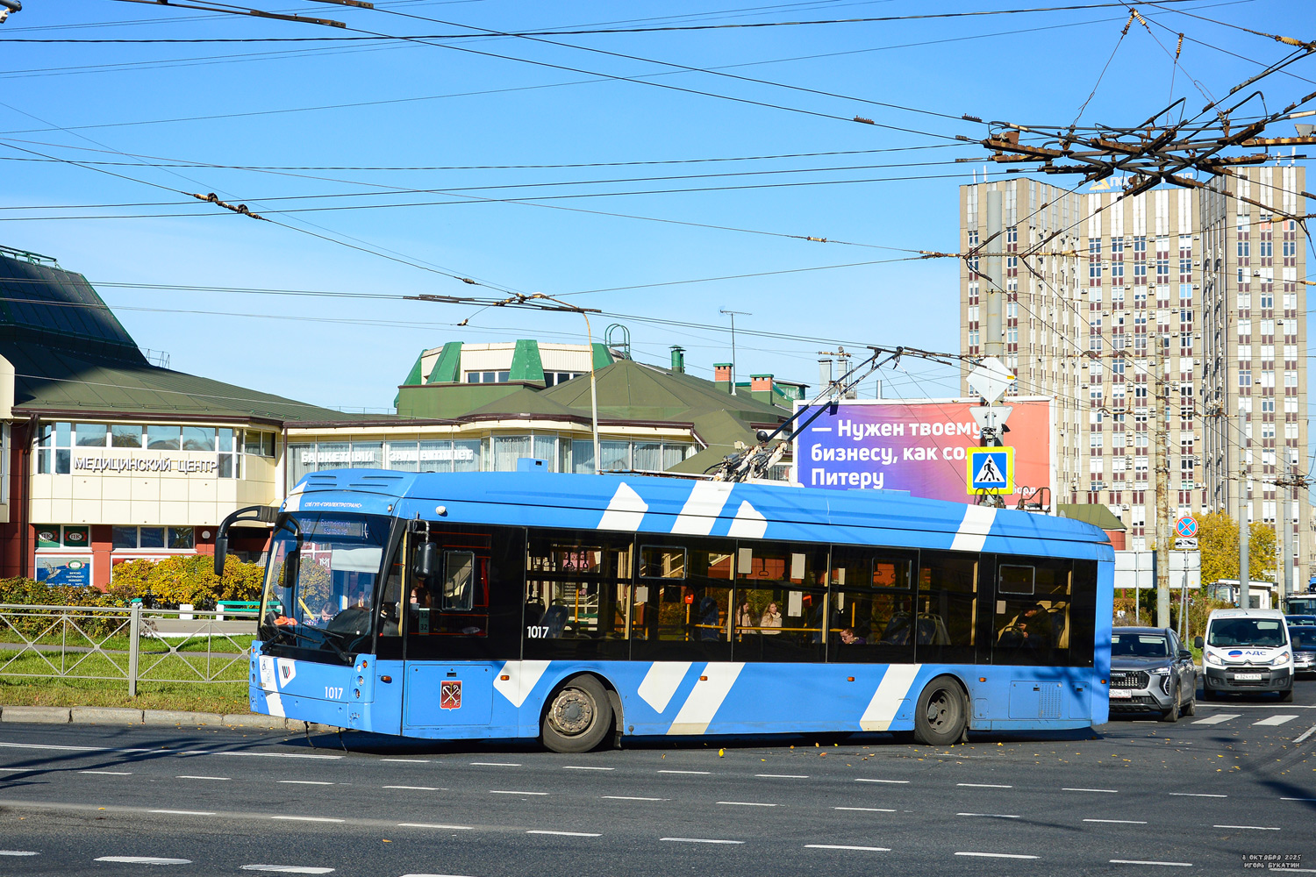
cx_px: 658
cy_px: 438
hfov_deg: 35.1
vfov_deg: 23.8
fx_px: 2084
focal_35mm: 57
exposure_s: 1/800
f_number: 6.3
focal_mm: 38
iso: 200
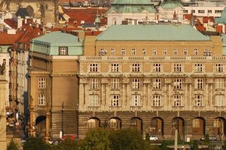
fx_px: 2695
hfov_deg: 4.8
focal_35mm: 430
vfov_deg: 3.2
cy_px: 39
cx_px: 145
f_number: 6.3
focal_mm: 145
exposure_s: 1/500
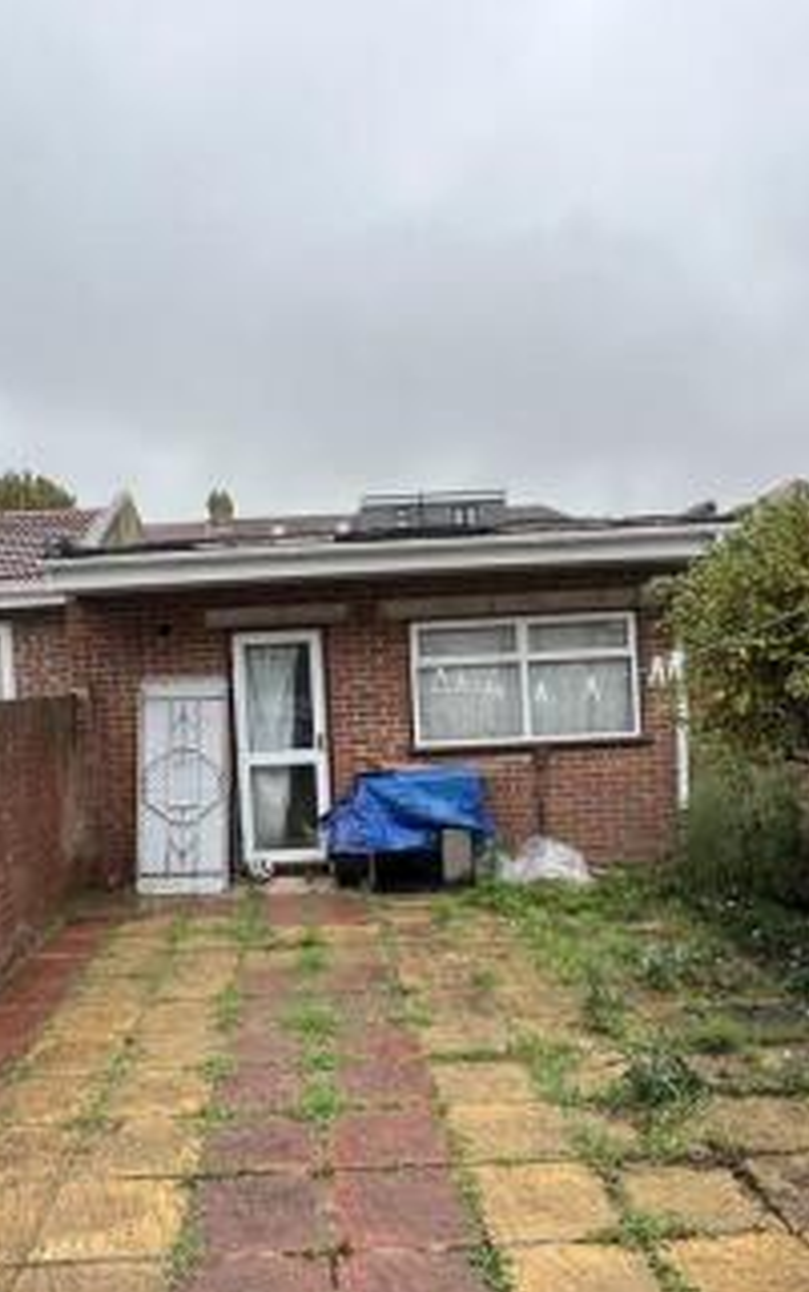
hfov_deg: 49.0
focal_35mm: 25
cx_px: 316
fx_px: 881
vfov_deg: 72.3
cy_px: 710
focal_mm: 1.57
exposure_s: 1/145
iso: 32
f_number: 1.8
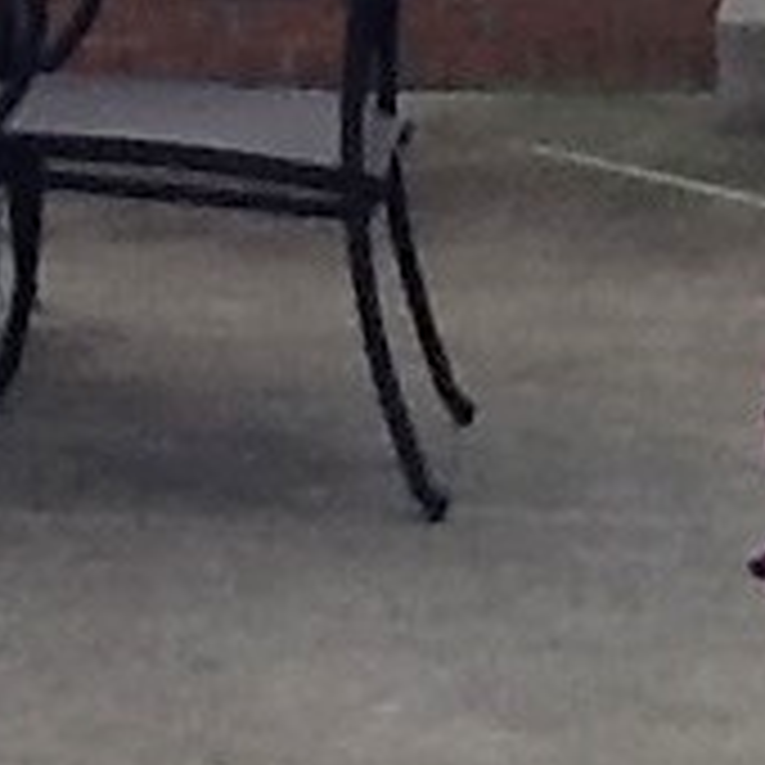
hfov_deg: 7.9
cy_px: -477
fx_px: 5476
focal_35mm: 219
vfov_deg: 7.8
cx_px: -50
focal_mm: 2.03
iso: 40
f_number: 2.4
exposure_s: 1/622
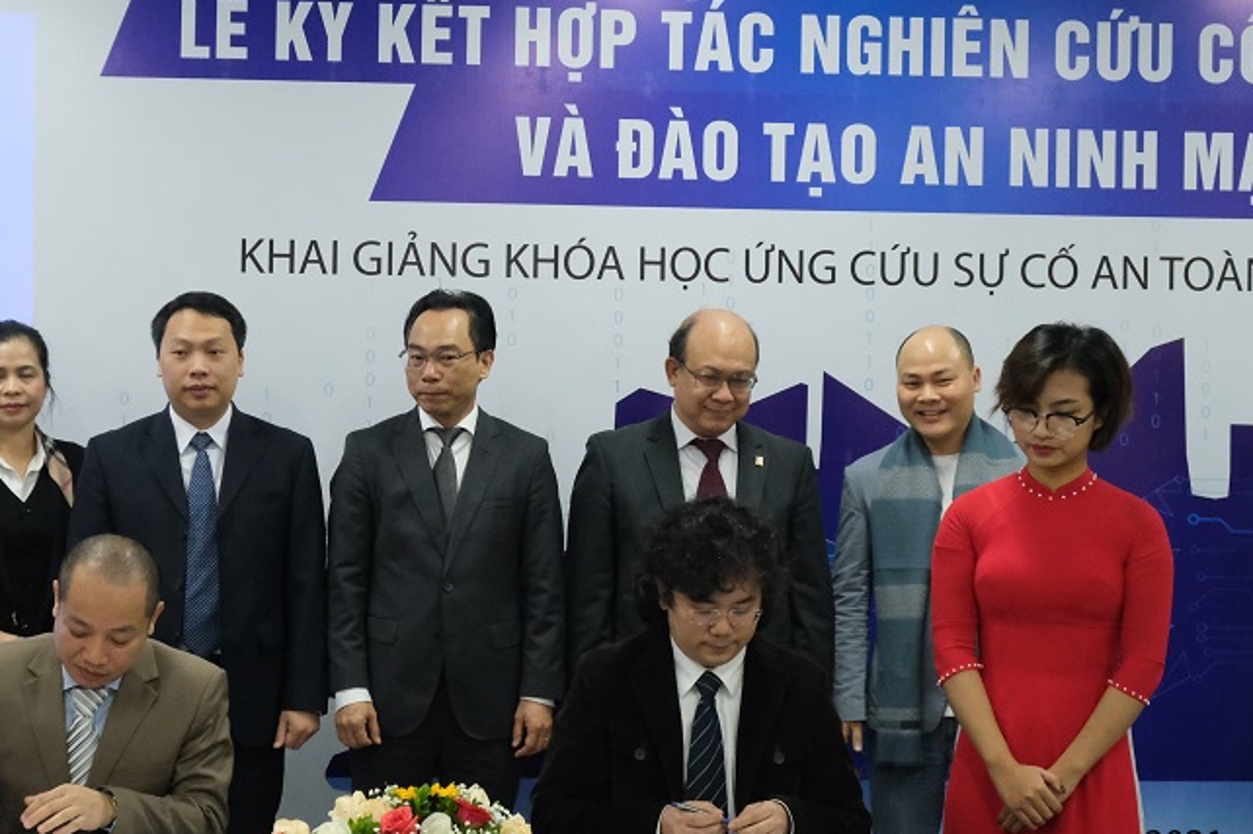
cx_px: 408
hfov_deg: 29.9
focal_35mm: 67
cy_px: 398
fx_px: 2330
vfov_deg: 20.3
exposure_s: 1/160
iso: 8000
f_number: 5
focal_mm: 28.9
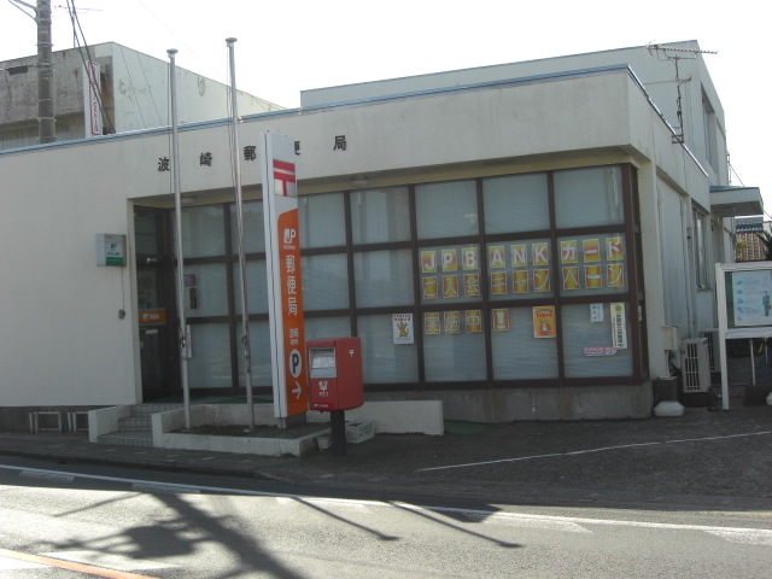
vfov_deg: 31.5
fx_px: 1026
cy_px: 290
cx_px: 386
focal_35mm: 46
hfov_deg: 41.2
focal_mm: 9.5
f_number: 4.4
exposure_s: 1/320
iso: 80
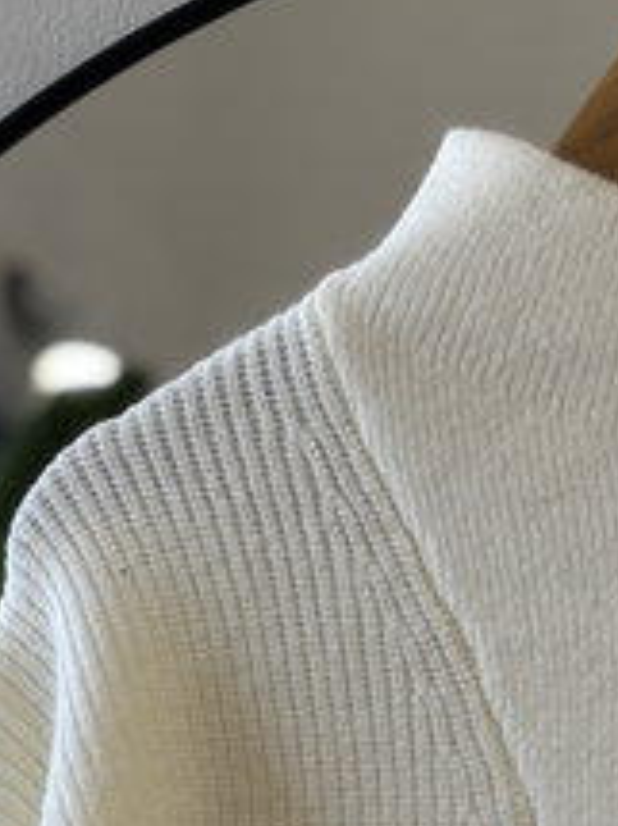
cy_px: 701
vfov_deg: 15.2
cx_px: 453
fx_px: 3074
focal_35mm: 129
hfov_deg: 11.5
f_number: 1.6
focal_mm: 5.96
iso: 32
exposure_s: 1/50
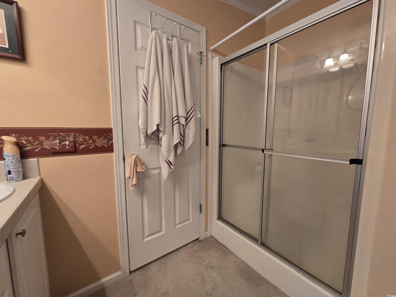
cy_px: 148
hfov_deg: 106.2
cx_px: 198
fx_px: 149
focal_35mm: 13
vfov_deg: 89.9
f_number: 2.2
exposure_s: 1/60
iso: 400
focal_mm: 2.2
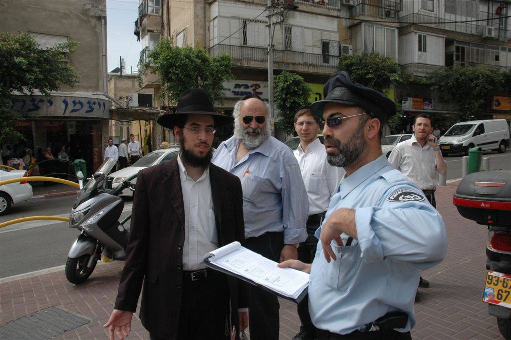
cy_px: 170
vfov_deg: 39.9
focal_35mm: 33
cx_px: 256
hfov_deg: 57.3
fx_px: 468
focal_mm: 22
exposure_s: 1/400
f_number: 10
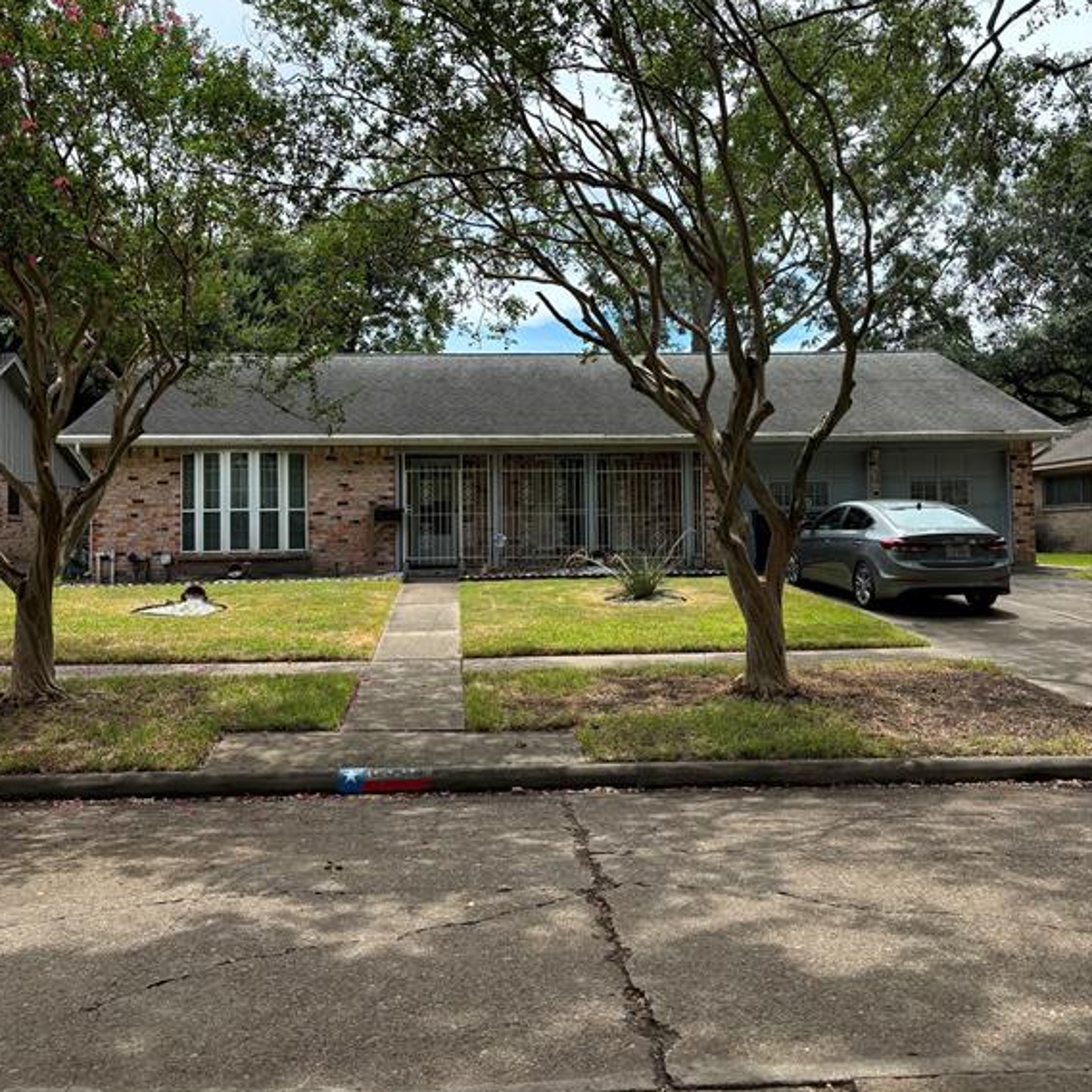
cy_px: 470
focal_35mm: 31
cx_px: 543
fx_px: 1106
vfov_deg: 52.4
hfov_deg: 52.5
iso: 50
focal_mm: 5.96
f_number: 1.6
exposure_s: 1/1949
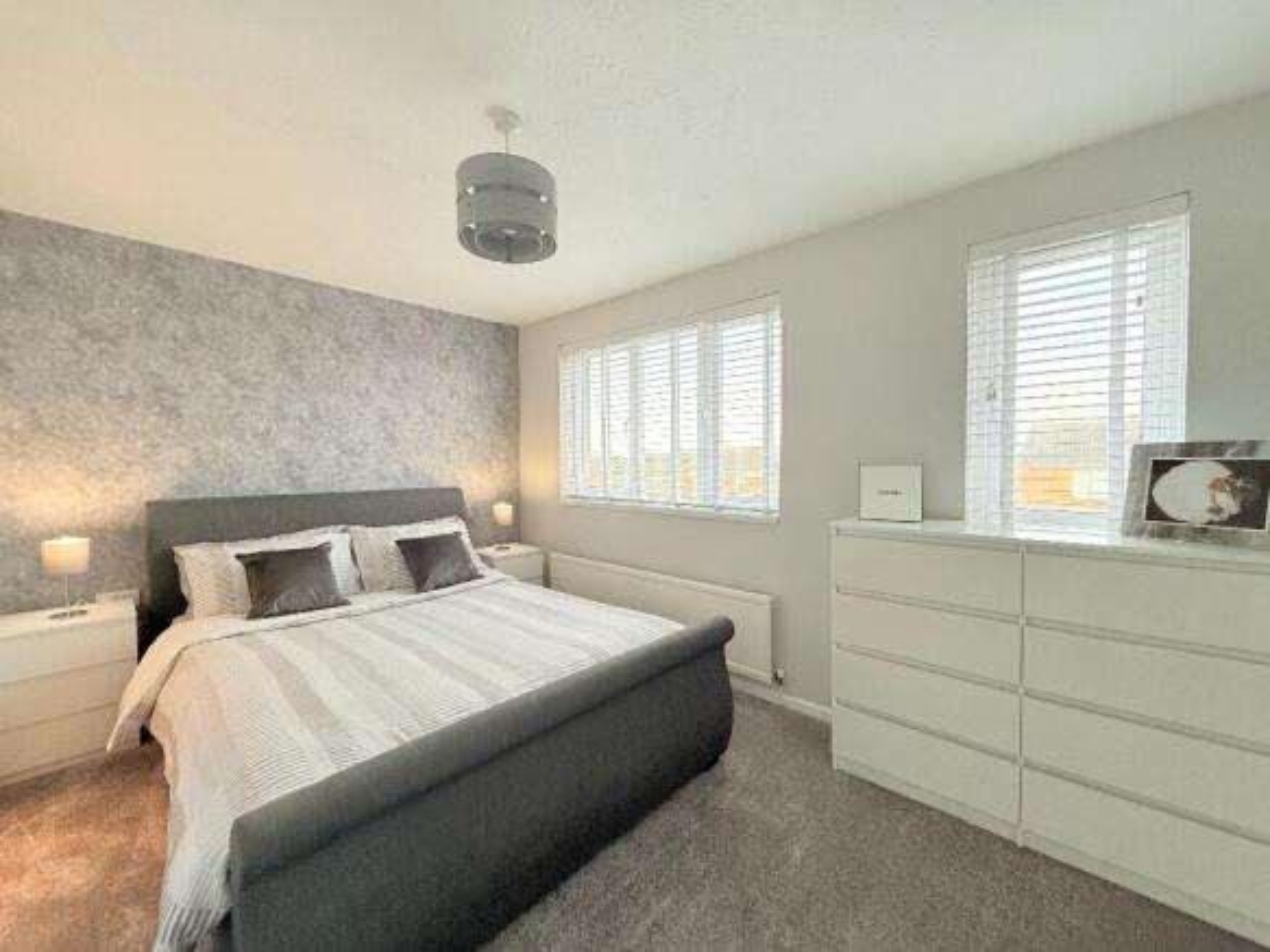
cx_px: 635
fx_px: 514
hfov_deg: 102.1
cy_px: 476
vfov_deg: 85.7
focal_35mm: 14
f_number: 2.2
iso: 125
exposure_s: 1/100
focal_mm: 2.22
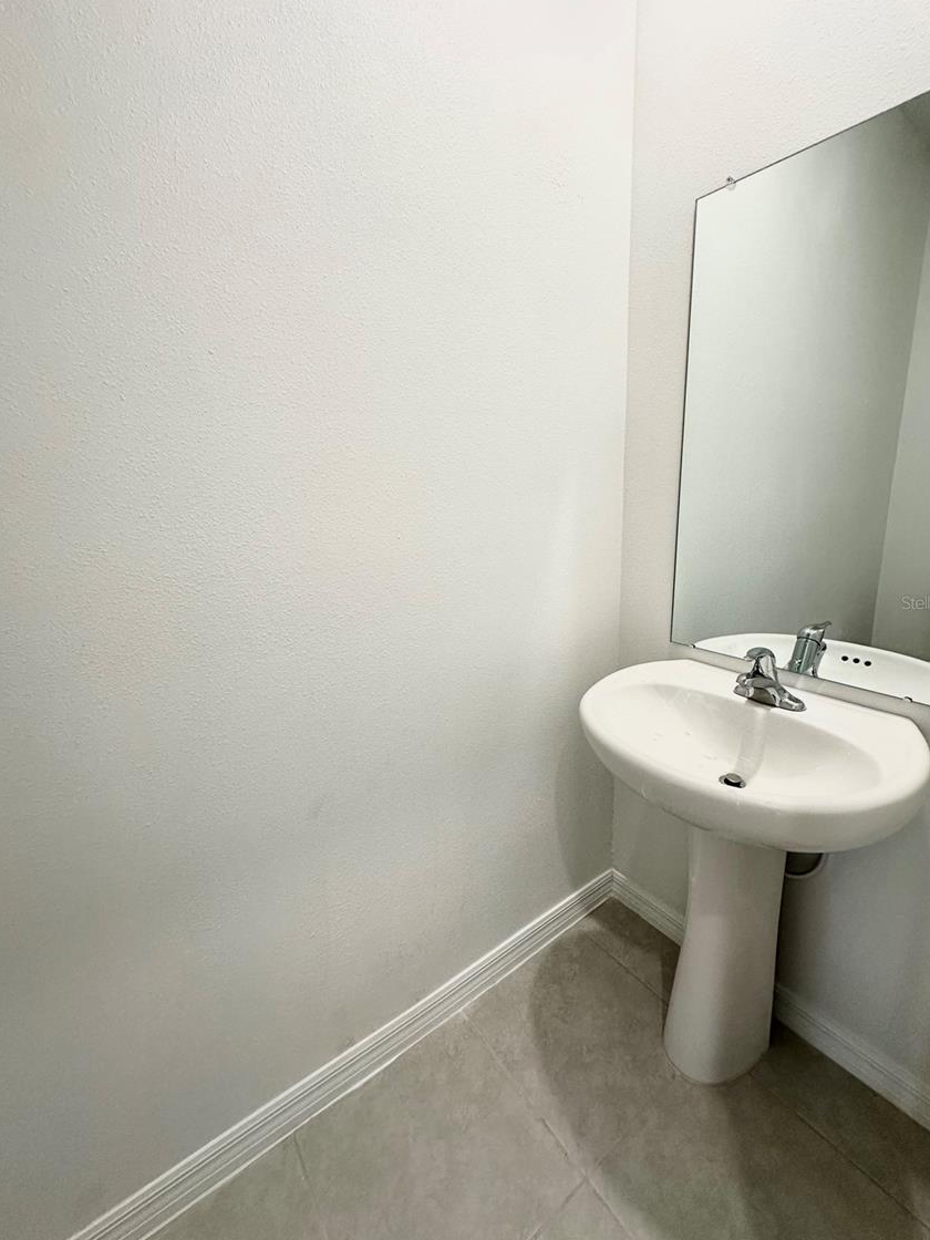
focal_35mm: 15
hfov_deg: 81.7
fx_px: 537
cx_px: 482
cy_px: 602
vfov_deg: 98.1
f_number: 2.2
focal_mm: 2.22
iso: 160
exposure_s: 1/120
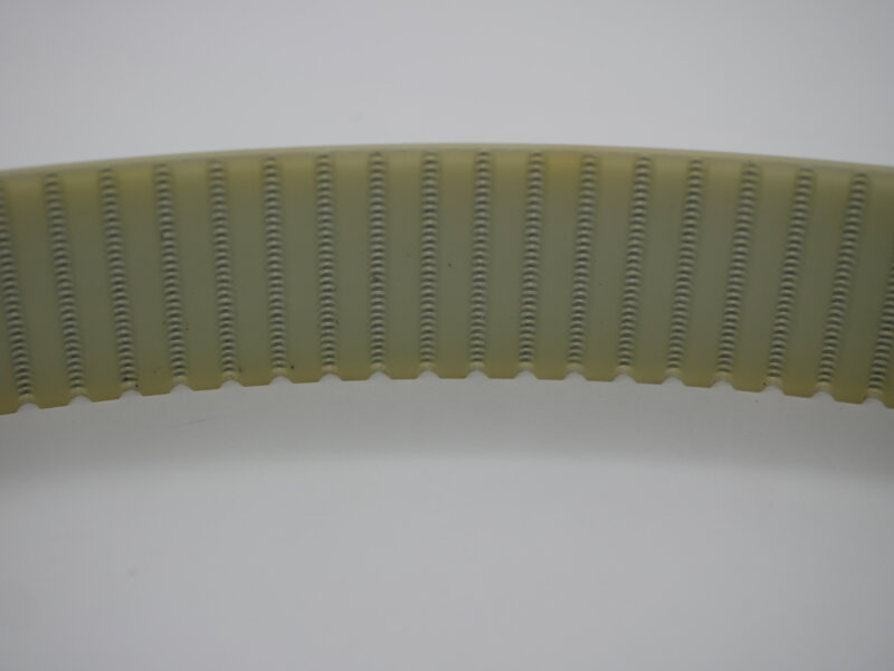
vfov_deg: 24.4
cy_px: 336
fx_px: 1550
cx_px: 447
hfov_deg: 32.2
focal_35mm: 60
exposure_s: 1/200
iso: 200
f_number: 4
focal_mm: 30
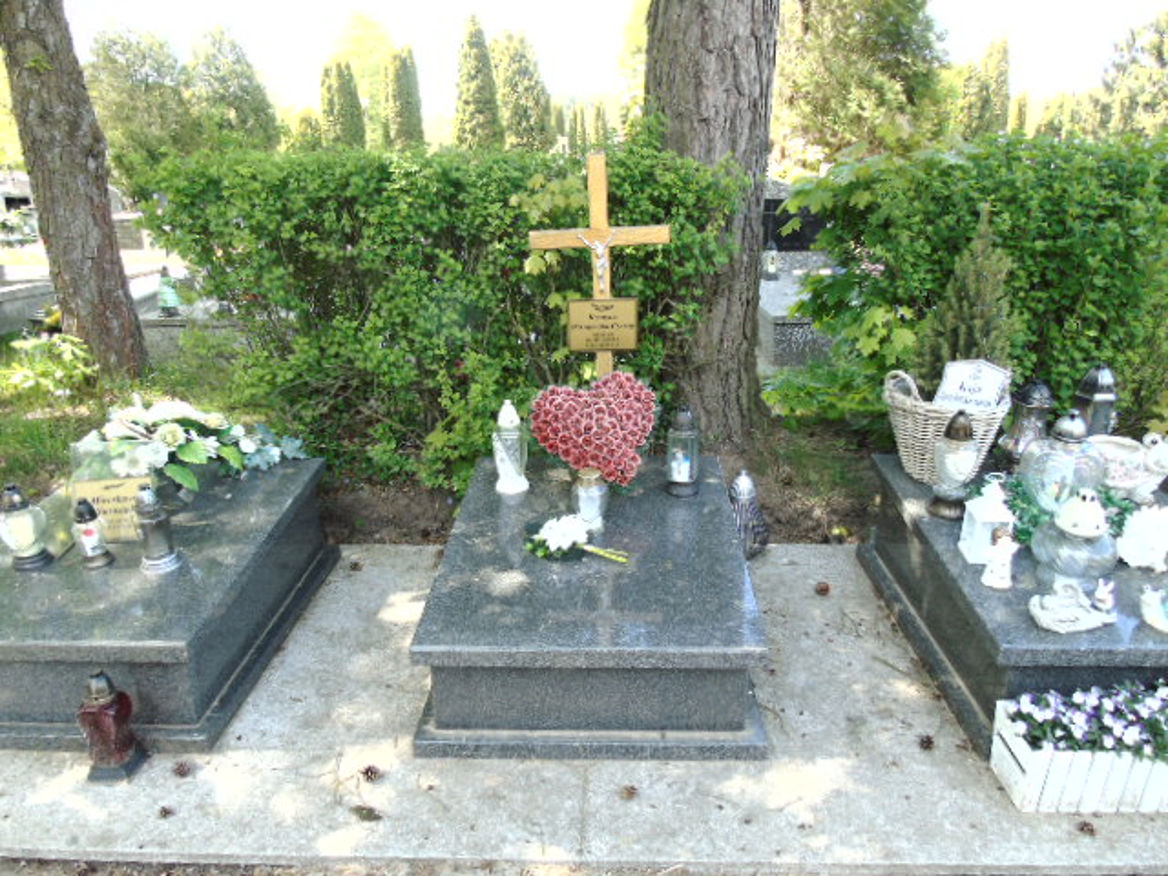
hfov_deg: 69.4
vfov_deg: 54.9
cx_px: 584
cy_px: 438
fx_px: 844
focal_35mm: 25
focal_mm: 4.4
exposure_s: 1/60
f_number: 3.4
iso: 80
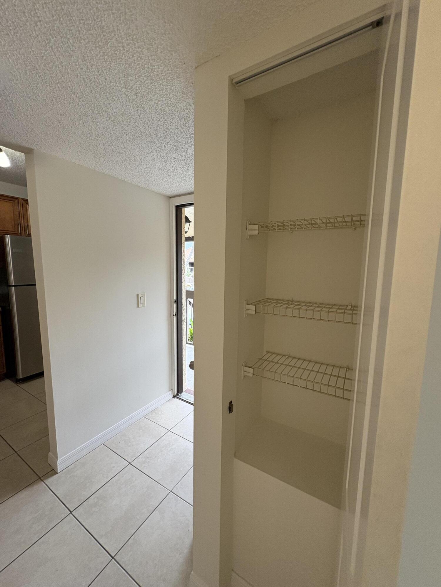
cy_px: 294
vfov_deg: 102.1
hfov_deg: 85.7
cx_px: 220
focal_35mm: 14
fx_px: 238
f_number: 2.2
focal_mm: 2.22
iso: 200
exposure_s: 1/120
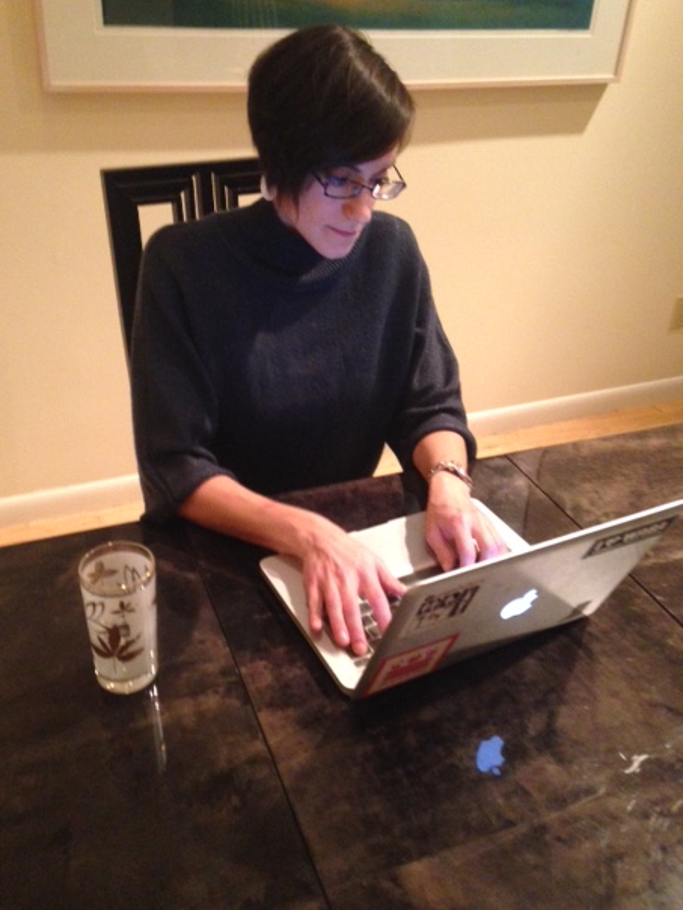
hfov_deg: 40.7
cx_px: 326
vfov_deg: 52.6
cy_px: 438
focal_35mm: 35
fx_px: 920
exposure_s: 1/17
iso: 400
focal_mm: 4.12
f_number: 2.4
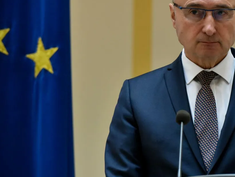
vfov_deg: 5.1
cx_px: 179
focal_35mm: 294
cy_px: 72
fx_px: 1996
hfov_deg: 6.7
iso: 4000
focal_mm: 200
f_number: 6.3
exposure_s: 1/250
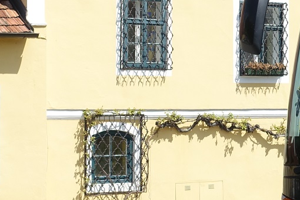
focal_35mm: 164
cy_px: 59
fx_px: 1367
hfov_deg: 12.0
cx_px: 441
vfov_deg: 8.4
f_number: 5.6
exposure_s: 1/400
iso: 125
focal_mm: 19.29
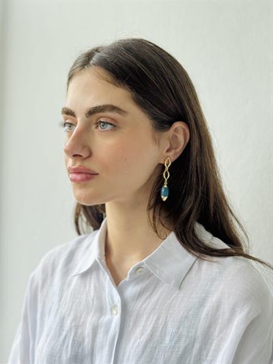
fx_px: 505
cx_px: 136
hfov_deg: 30.3
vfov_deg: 39.6
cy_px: 182
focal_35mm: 48
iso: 160
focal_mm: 6.76
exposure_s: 1/60
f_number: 1.78
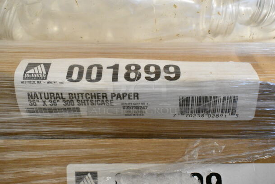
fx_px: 298
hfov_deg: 49.5
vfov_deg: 34.3
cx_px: 138
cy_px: 92
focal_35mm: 39
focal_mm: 26
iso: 6400
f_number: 5.6
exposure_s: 1/125
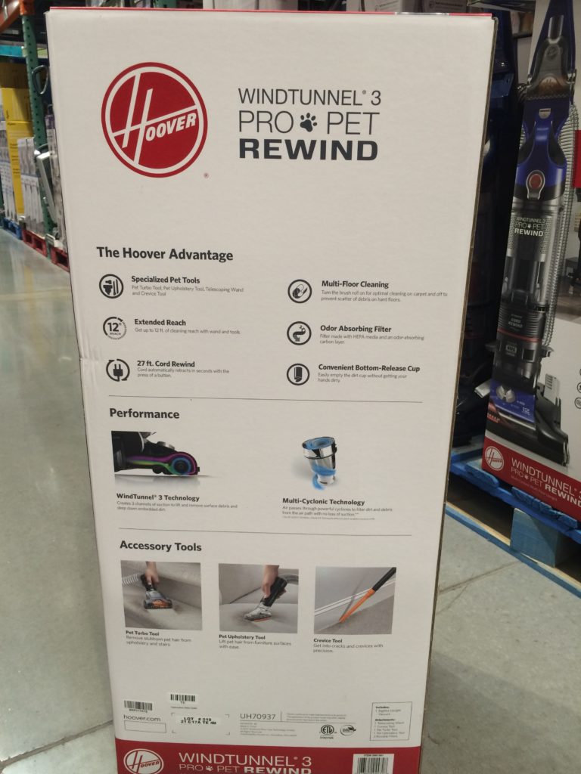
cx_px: 290
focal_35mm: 29
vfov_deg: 61.7
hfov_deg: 48.2
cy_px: 387
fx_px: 649
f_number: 2.2
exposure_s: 1/30
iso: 64
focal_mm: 4.15
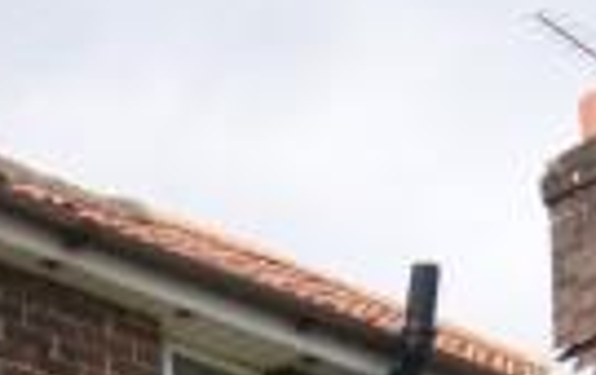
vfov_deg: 5.8
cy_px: 1268
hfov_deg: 10.0
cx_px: 84
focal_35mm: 208
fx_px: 3386
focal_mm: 18
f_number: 10
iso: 400
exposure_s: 1/500
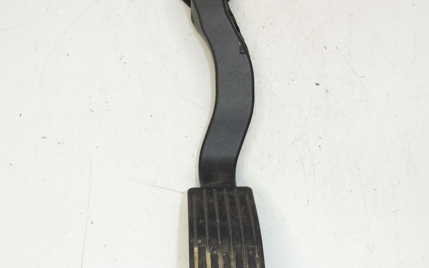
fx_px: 655
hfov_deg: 36.3
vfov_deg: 22.9
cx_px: 208
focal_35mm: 56
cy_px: 65
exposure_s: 1/125
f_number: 3.5
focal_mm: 4.3
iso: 200
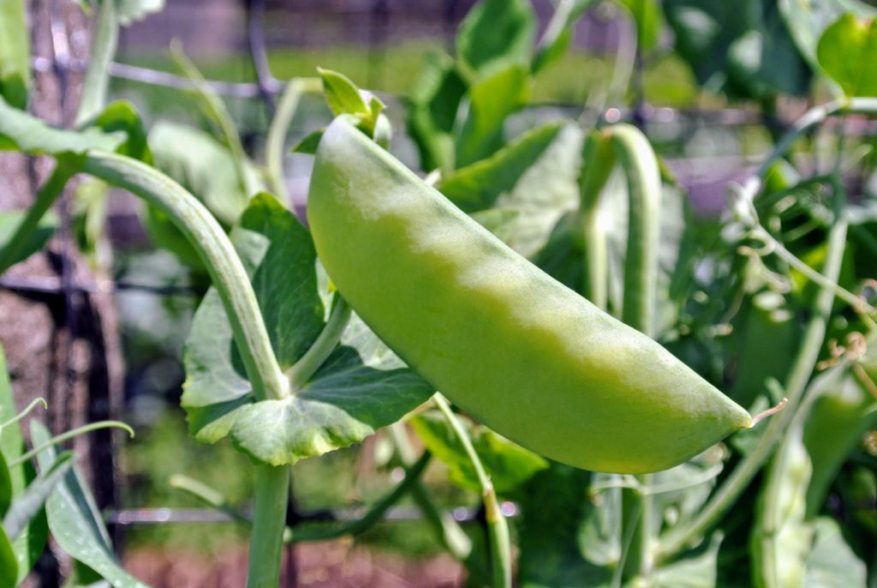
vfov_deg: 21.6
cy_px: 294
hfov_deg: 31.8
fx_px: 1537
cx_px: 438
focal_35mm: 63
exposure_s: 1/320
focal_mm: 23.6
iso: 100
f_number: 5.6
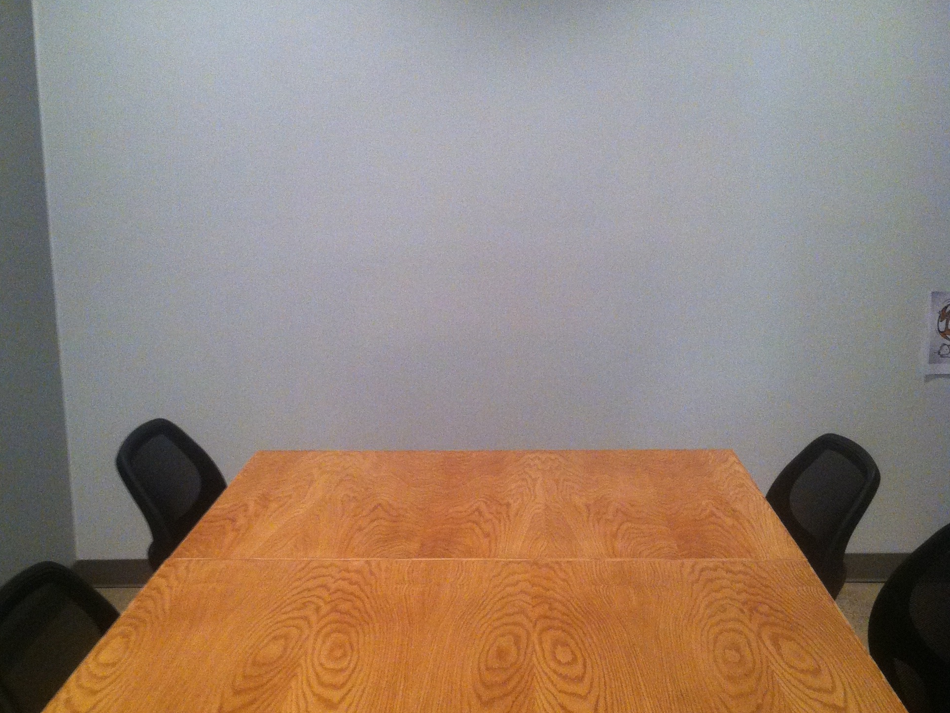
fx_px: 1290
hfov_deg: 40.4
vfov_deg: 30.9
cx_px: 473
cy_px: 372
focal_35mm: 47
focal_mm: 3.85
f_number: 2.8
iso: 200
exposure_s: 1/15
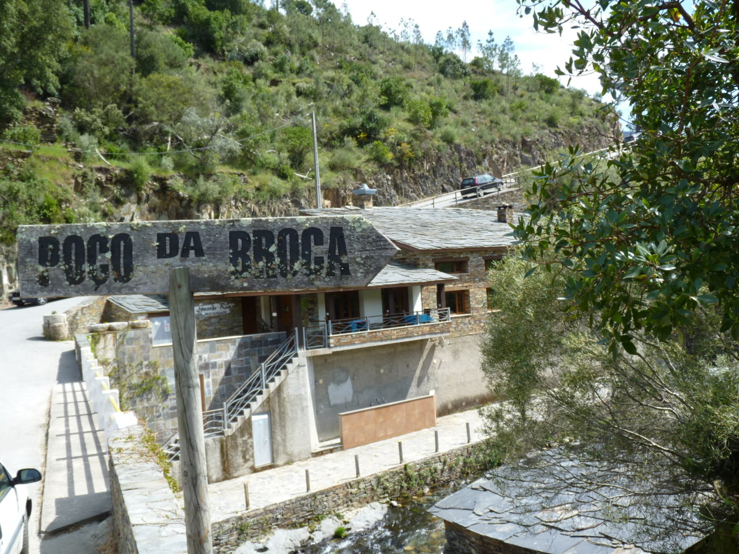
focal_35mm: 40
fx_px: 854
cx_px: 370
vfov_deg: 36.0
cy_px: 277
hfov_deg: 46.8
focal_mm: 7.1
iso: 80
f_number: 4
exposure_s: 1/250
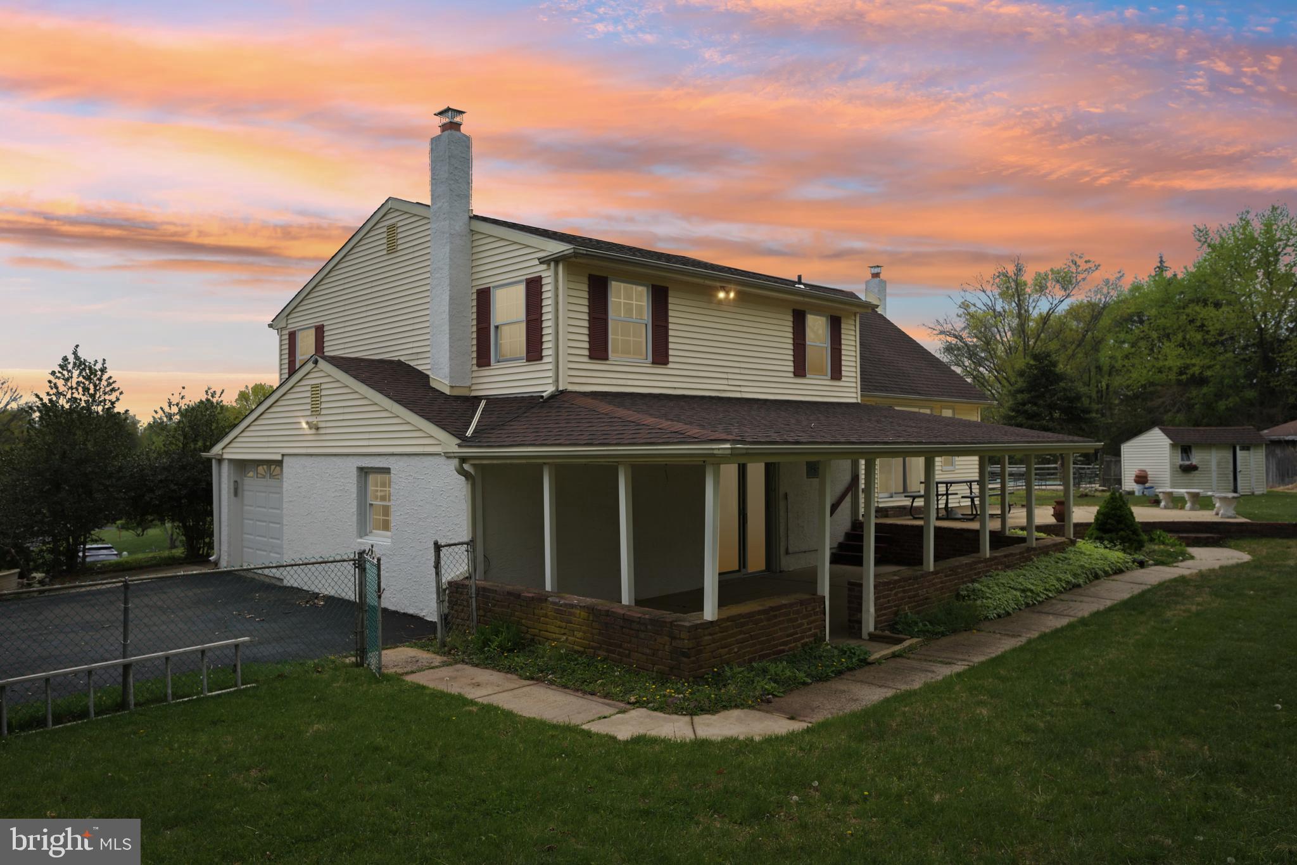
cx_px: 648
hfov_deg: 72.6
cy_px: 432
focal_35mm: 24
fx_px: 883
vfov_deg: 52.2
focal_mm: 24.5
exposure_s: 1/100
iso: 100
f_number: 8
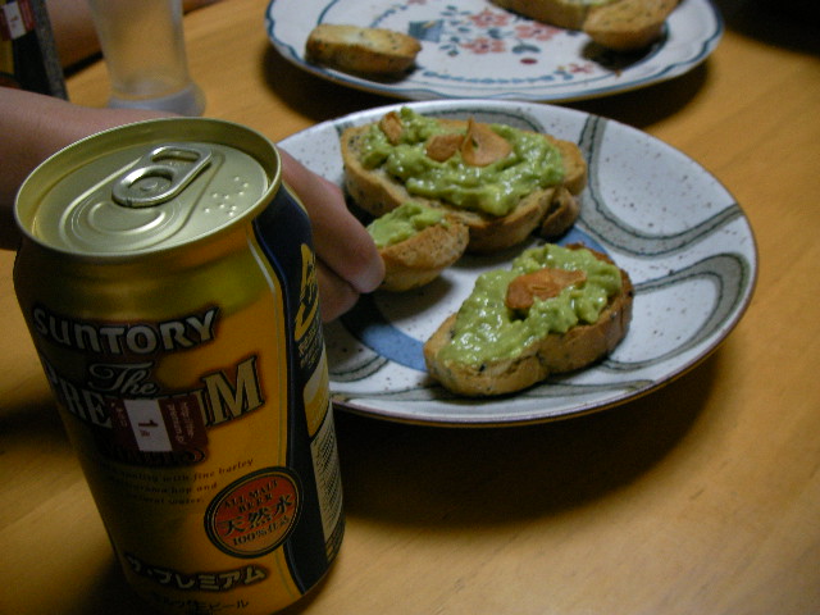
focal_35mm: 38
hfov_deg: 49.0
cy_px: 308
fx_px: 900
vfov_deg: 37.7
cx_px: 410
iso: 200
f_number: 3.5
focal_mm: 6.3
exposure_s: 1/14.3
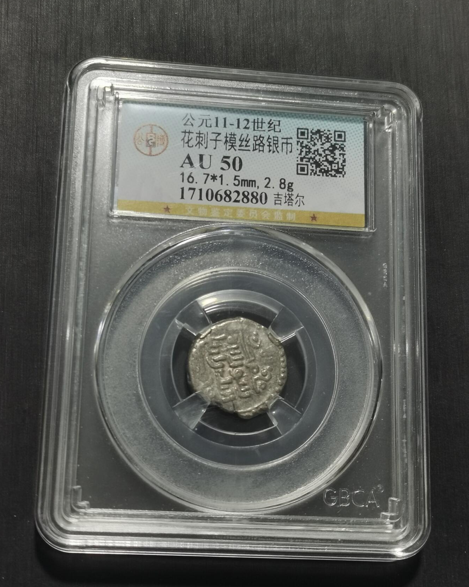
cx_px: 235
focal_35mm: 60
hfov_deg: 25.4
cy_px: 291
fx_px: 1041
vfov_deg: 31.5
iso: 64
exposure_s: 1/100
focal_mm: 5.58
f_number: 1.8
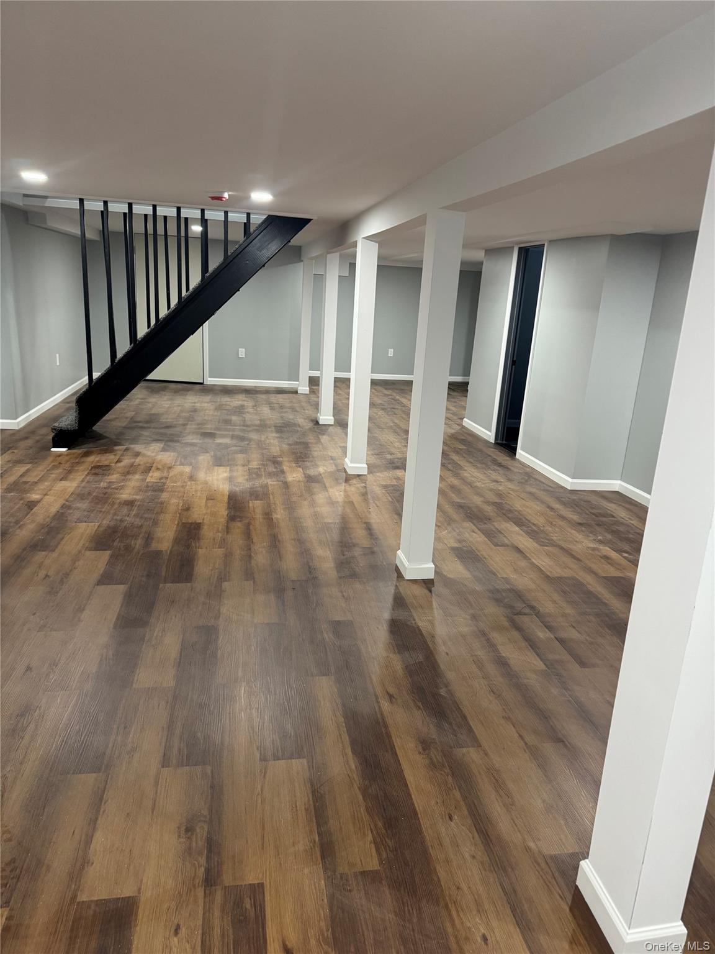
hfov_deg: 56.8
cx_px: 358
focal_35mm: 24
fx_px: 661
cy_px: 477
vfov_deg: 71.6
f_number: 1.78
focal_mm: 6.76
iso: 320
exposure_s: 1/60
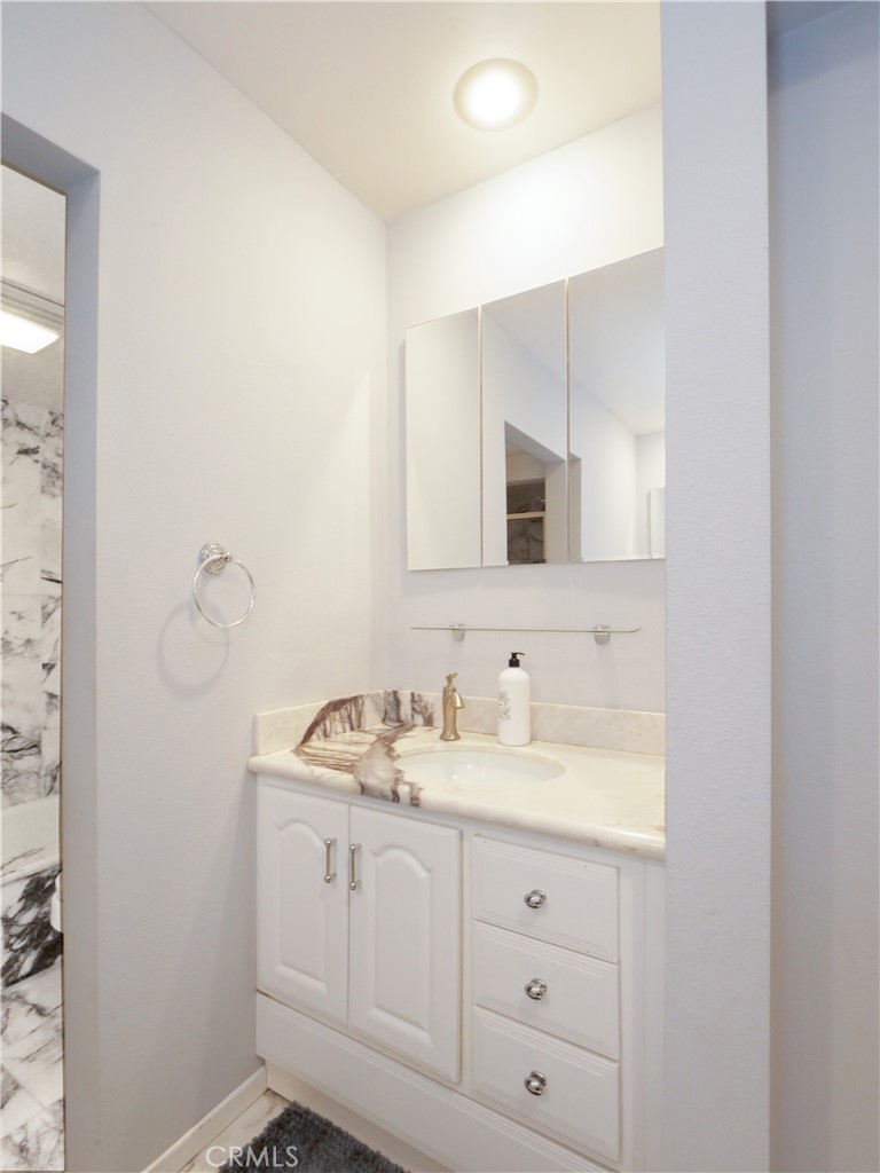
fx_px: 542
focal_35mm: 16
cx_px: 440
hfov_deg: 78.1
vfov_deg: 94.5
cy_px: 586
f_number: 5.6
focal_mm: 8
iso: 2000
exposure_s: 1/80
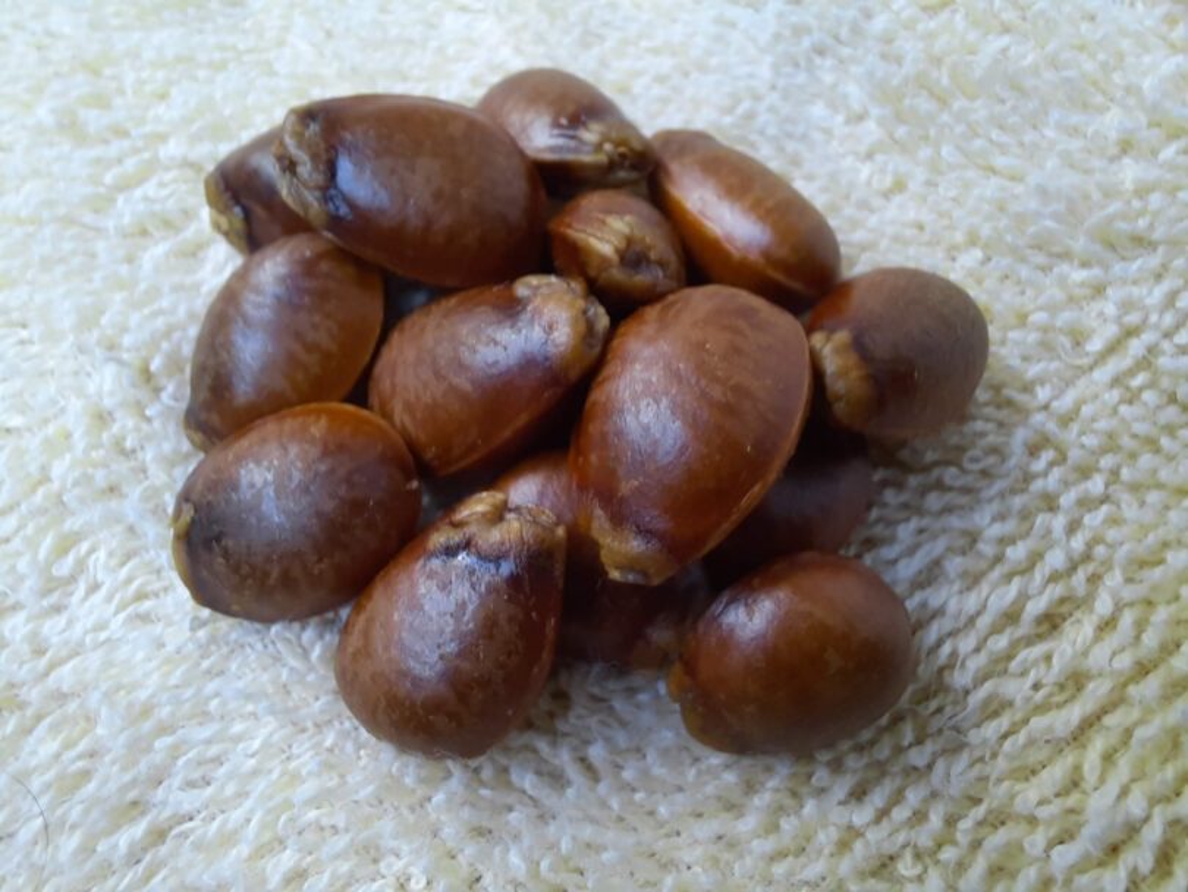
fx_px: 858
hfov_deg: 69.4
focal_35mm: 25
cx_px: 594
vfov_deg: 54.9
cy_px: 446
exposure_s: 1/30
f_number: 2.4
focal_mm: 2.13
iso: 64
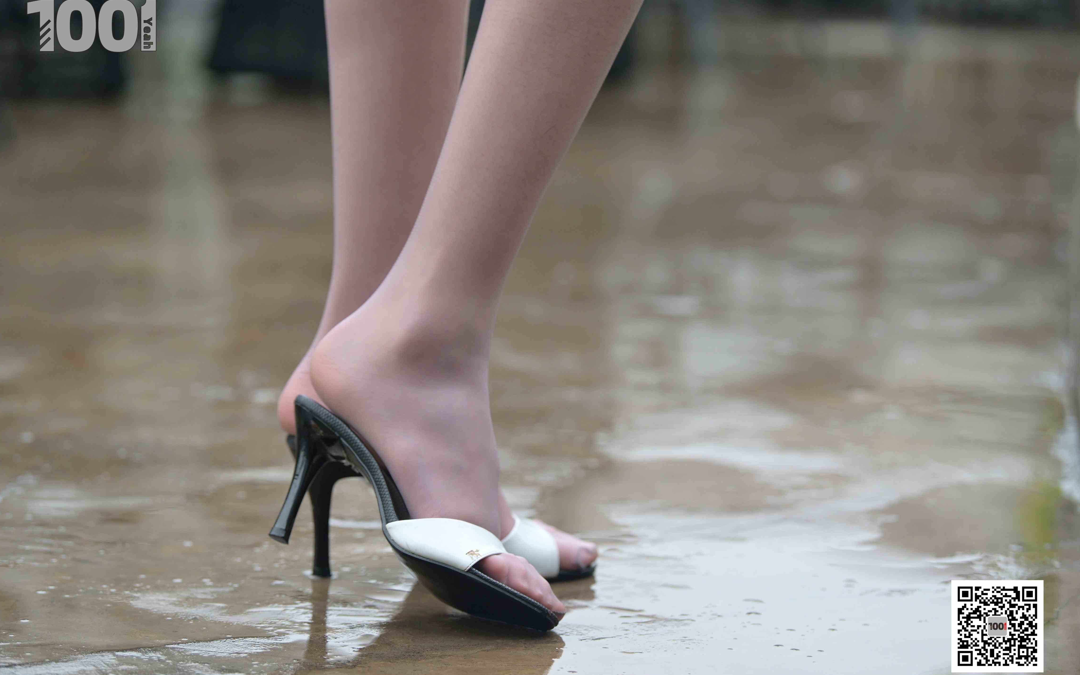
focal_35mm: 113
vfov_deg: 11.6
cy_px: 336
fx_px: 3326
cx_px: 538
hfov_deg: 18.4
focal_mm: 110
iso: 1250
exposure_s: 1/250
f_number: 3.5
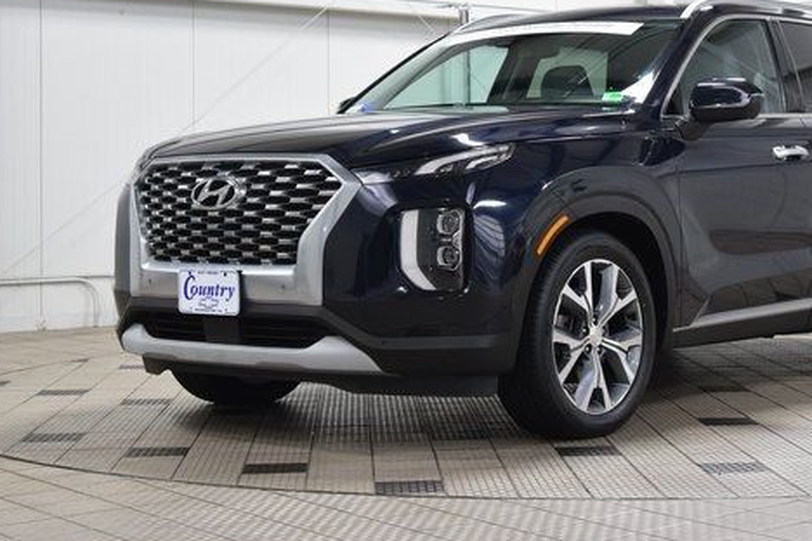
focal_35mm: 78
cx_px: 548
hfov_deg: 25.8
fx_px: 1759
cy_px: 178
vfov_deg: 17.4
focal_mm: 38
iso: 1600
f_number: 5
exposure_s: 1/60
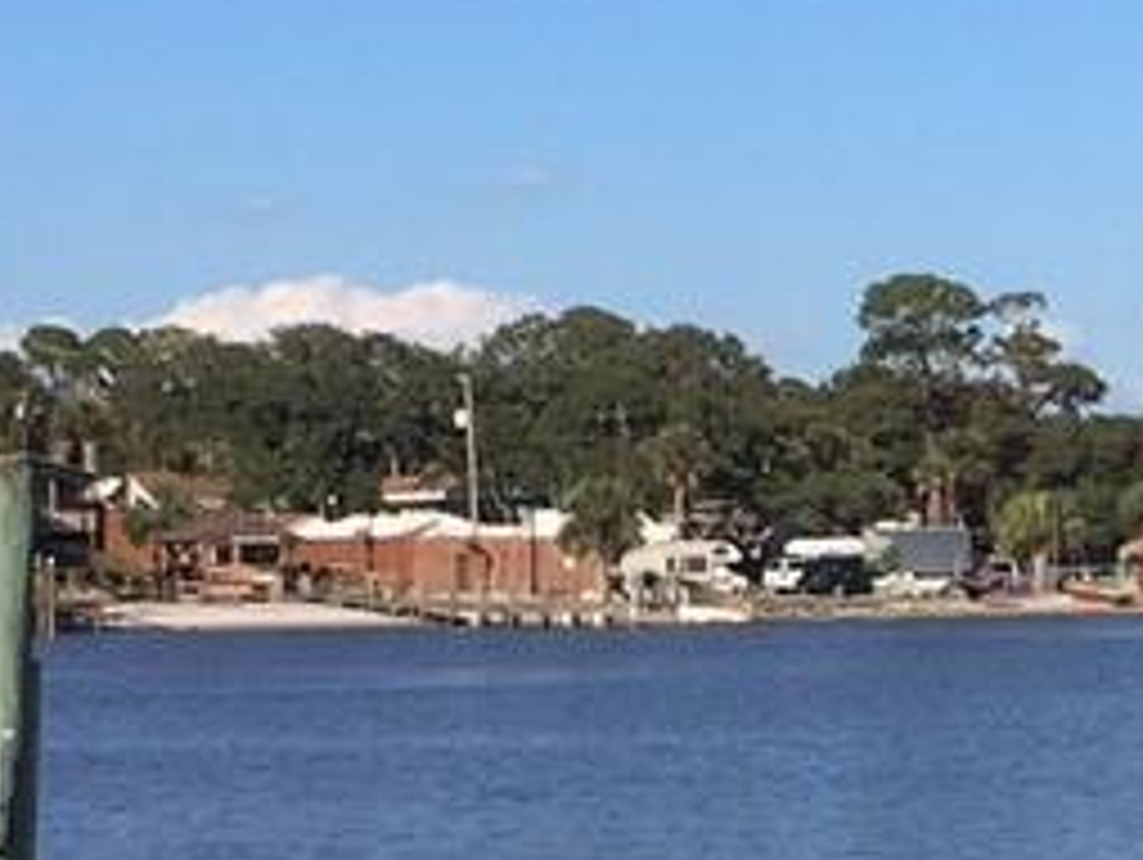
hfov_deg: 13.4
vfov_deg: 10.1
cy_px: 761
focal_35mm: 146
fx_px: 4825
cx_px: 1098
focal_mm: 4.15
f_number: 2.2
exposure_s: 1/2825
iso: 32
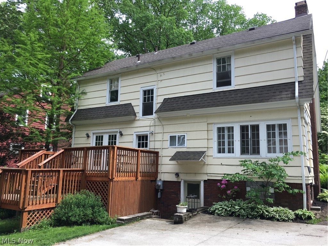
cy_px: 123
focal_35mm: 29
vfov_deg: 48.2
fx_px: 275
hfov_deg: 61.7
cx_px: 164
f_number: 2.2
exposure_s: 1/578
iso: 25
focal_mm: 4.15
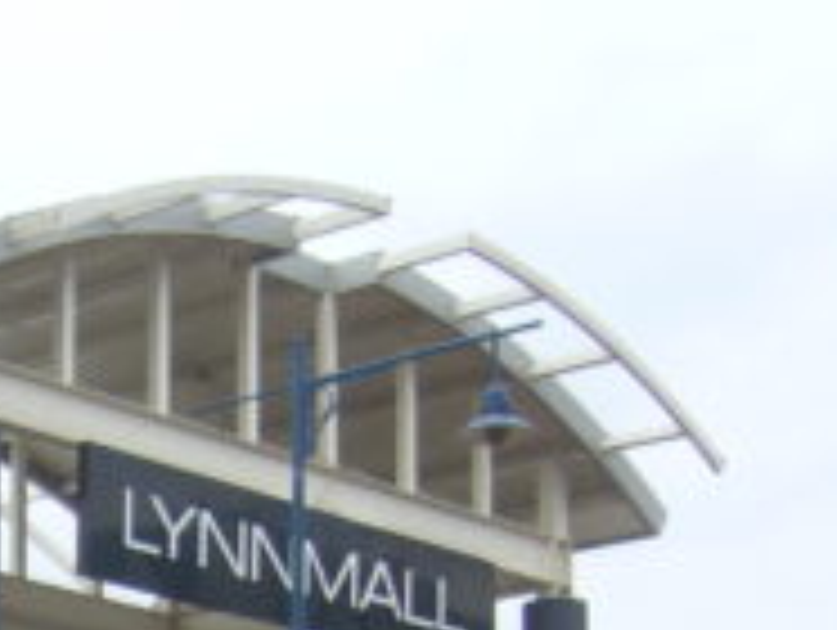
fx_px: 2954
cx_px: -230
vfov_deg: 11.6
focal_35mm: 122
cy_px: 986
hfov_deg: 15.4
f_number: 2.8
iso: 80
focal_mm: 5.8
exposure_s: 1/160
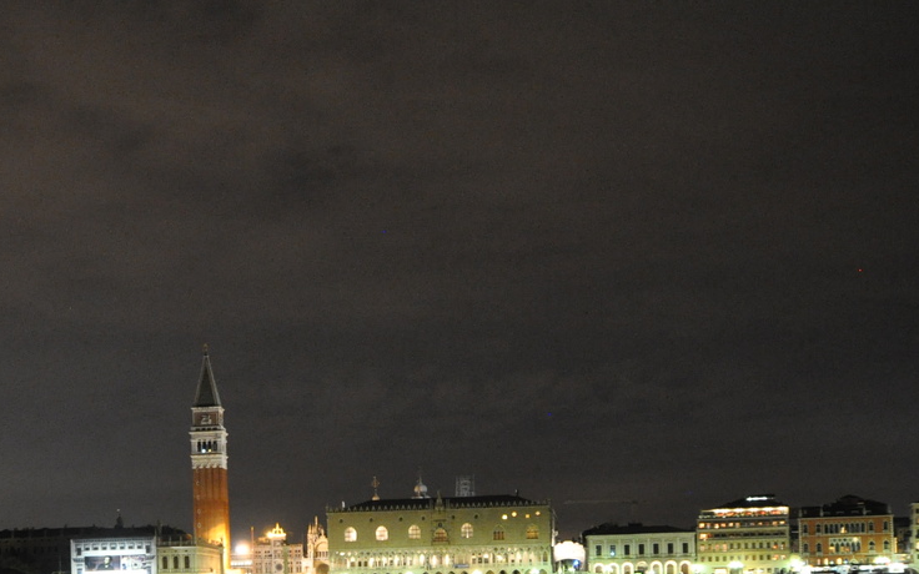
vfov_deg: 22.9
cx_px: 197
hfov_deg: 36.4
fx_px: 1352
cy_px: 589
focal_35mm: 54
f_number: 3.5
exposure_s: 1/1.6
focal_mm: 18
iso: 1600
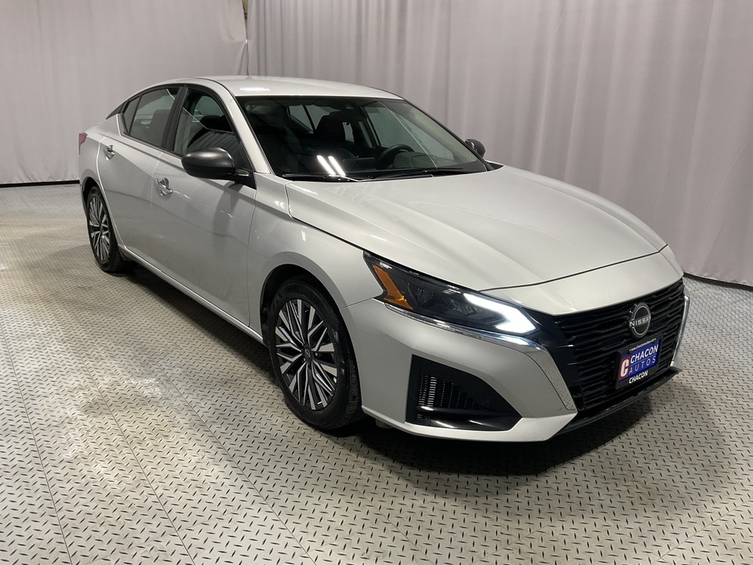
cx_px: 376
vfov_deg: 48.2
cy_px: 282
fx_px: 631
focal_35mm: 29
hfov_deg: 61.7
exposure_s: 1/60
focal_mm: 3
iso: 32
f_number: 1.8
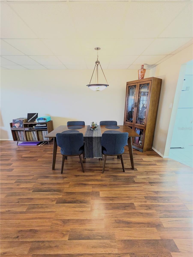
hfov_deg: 85.7
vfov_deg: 102.0
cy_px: 128
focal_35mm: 14
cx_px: 96
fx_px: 104
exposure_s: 1/60
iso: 174
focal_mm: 1.83
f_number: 2.2
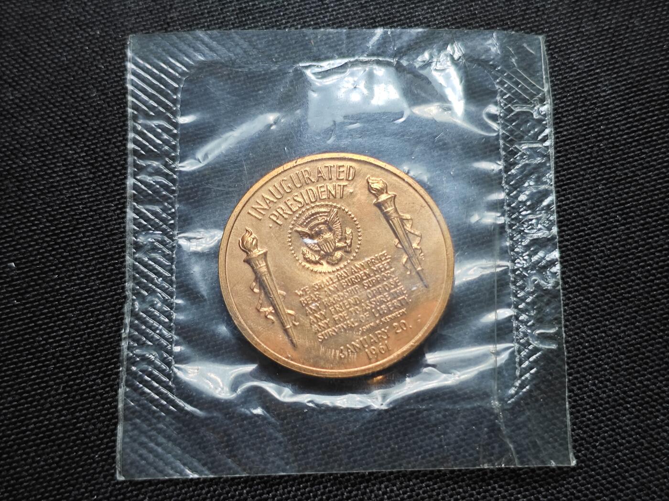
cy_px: 250
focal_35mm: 49
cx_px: 334
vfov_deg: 29.7
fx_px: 947
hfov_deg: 38.9
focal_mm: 5.84
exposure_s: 1/100
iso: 80
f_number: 1.6
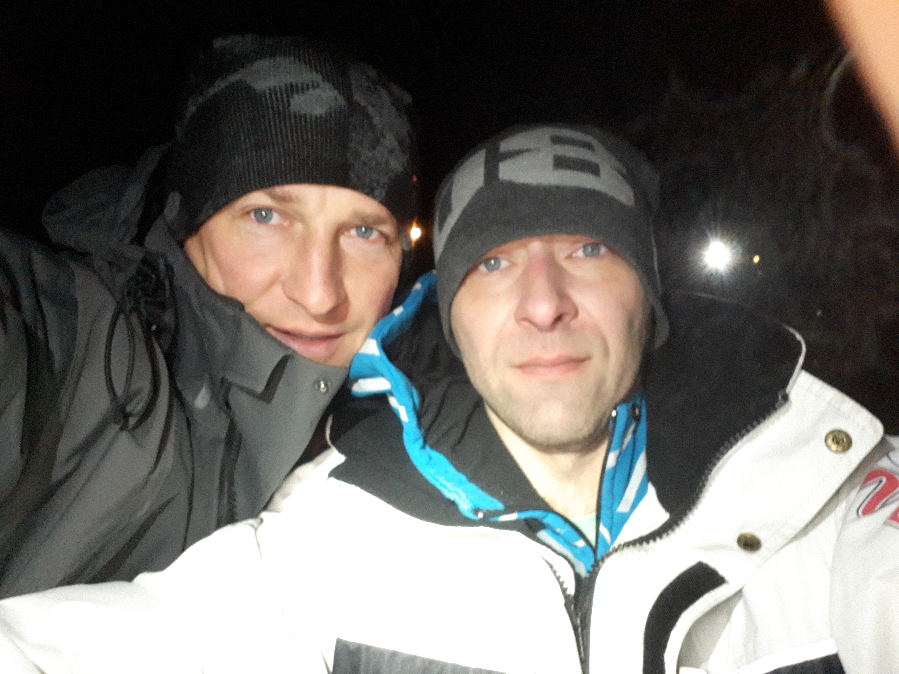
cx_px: 450
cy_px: 337
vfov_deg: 51.4
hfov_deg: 65.3
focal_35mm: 27
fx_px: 701
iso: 800
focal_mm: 3.6
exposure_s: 1/8
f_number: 1.9
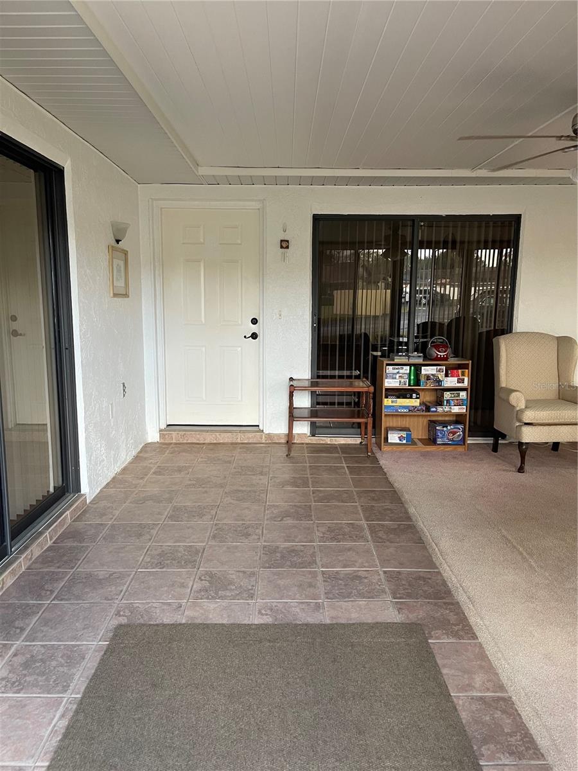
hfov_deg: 54.9
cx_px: 289
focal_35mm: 25
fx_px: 557
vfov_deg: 69.4
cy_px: 386
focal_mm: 5.1
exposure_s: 1/88
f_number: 1.6
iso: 125
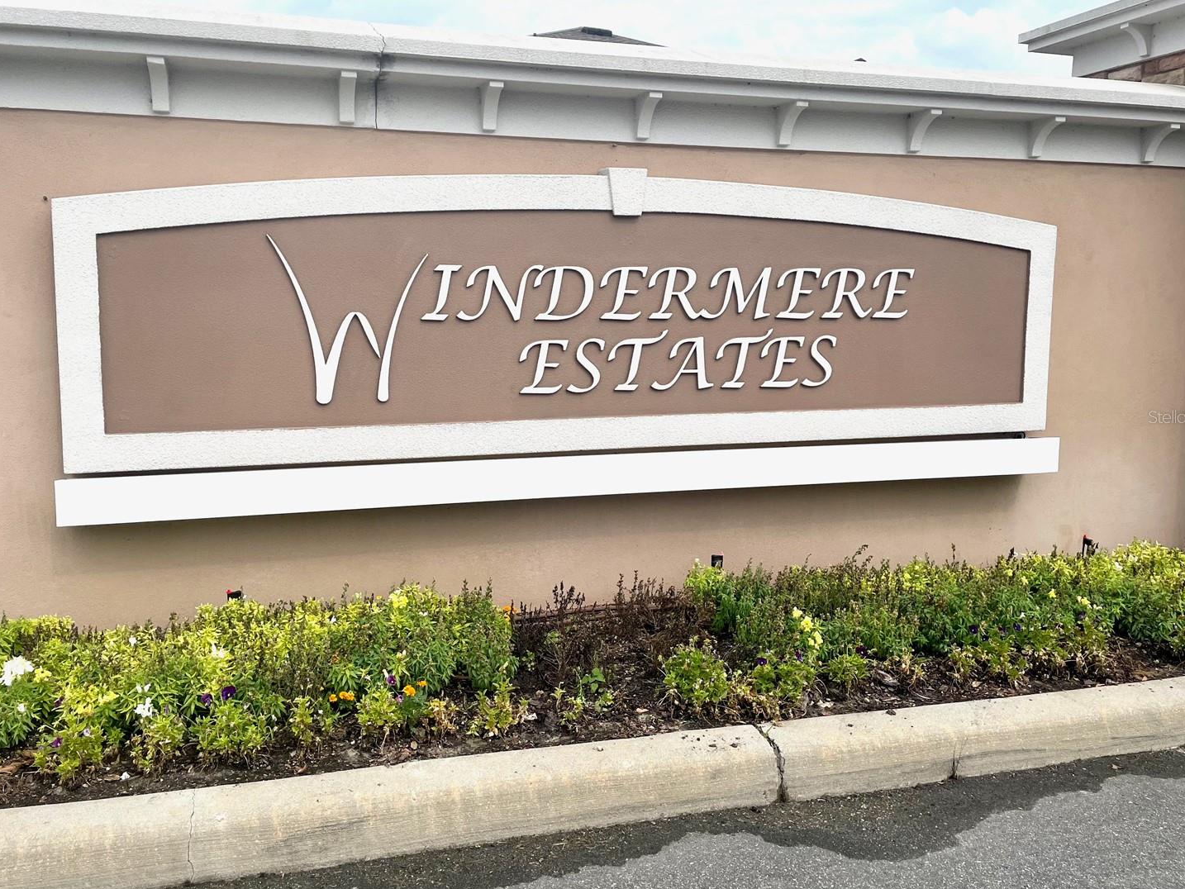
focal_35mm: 29
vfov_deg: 48.2
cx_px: 565
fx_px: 993
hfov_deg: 61.6
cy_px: 416
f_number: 1.6
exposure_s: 1/4000
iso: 50
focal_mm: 4.2
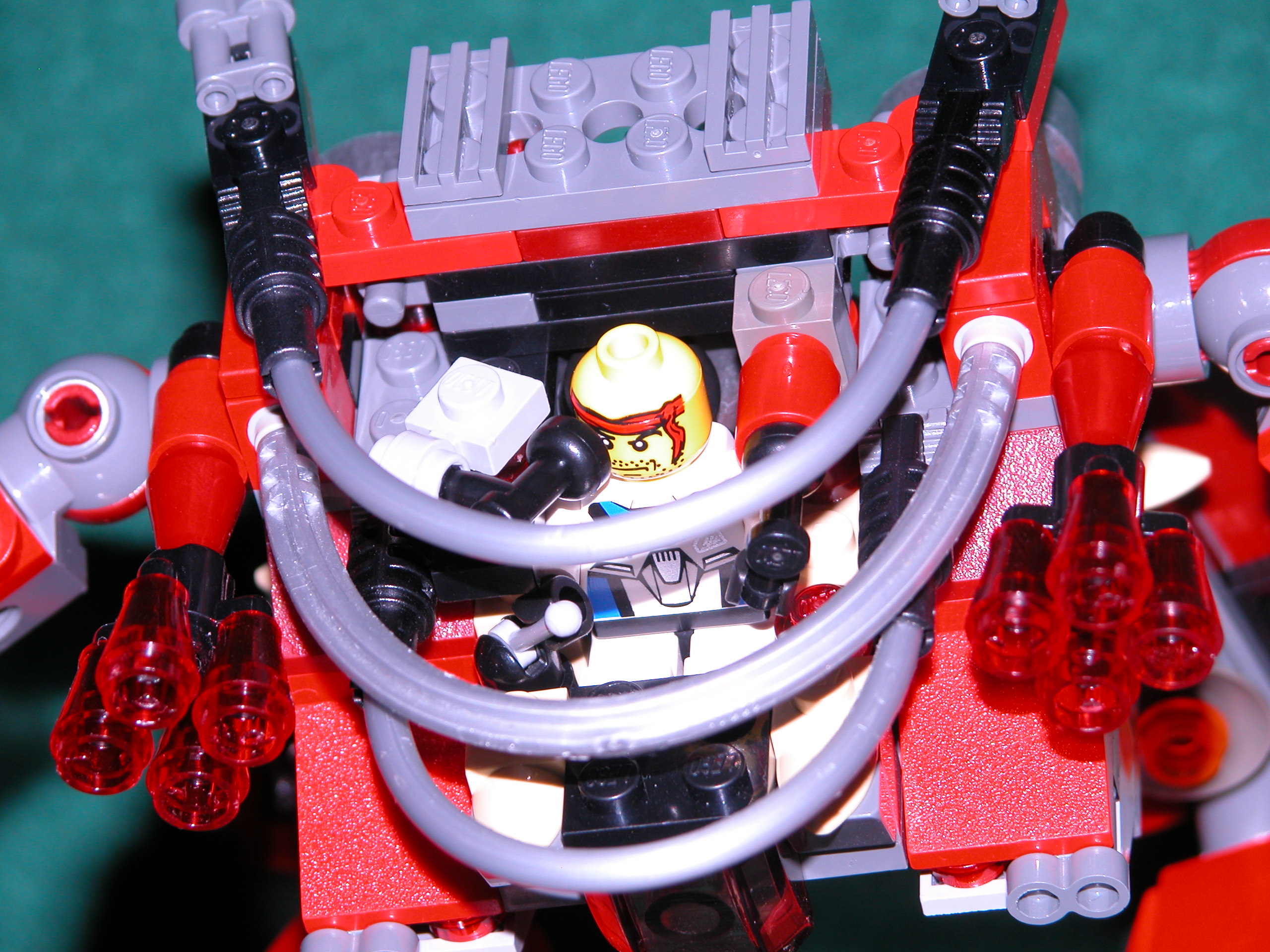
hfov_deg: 8.9
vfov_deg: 6.7
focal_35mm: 223
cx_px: 635
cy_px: 476
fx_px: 8181
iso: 100
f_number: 5.2
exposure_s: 1/125
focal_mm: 56.7
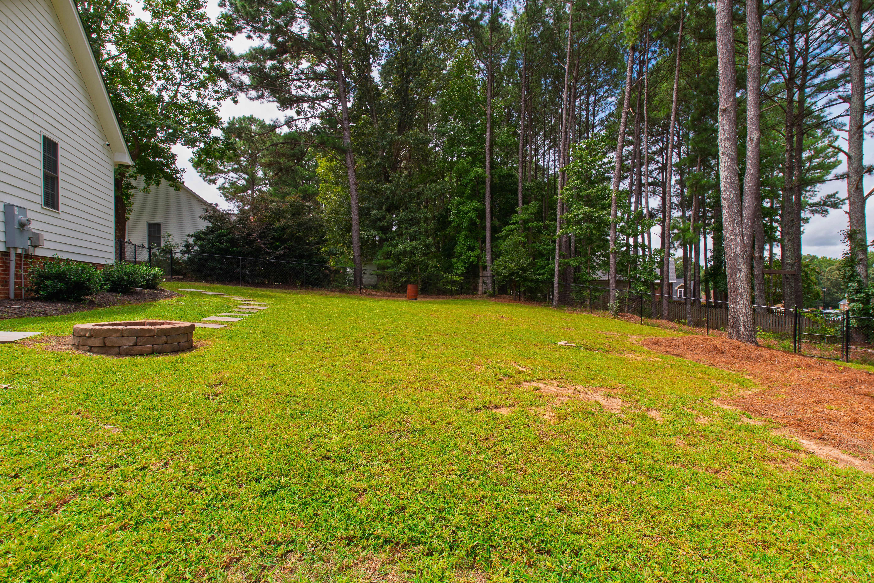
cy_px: 292
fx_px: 364
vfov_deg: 77.3
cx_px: 437
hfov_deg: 100.4
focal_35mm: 15
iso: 100
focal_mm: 10
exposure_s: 1/100
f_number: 8
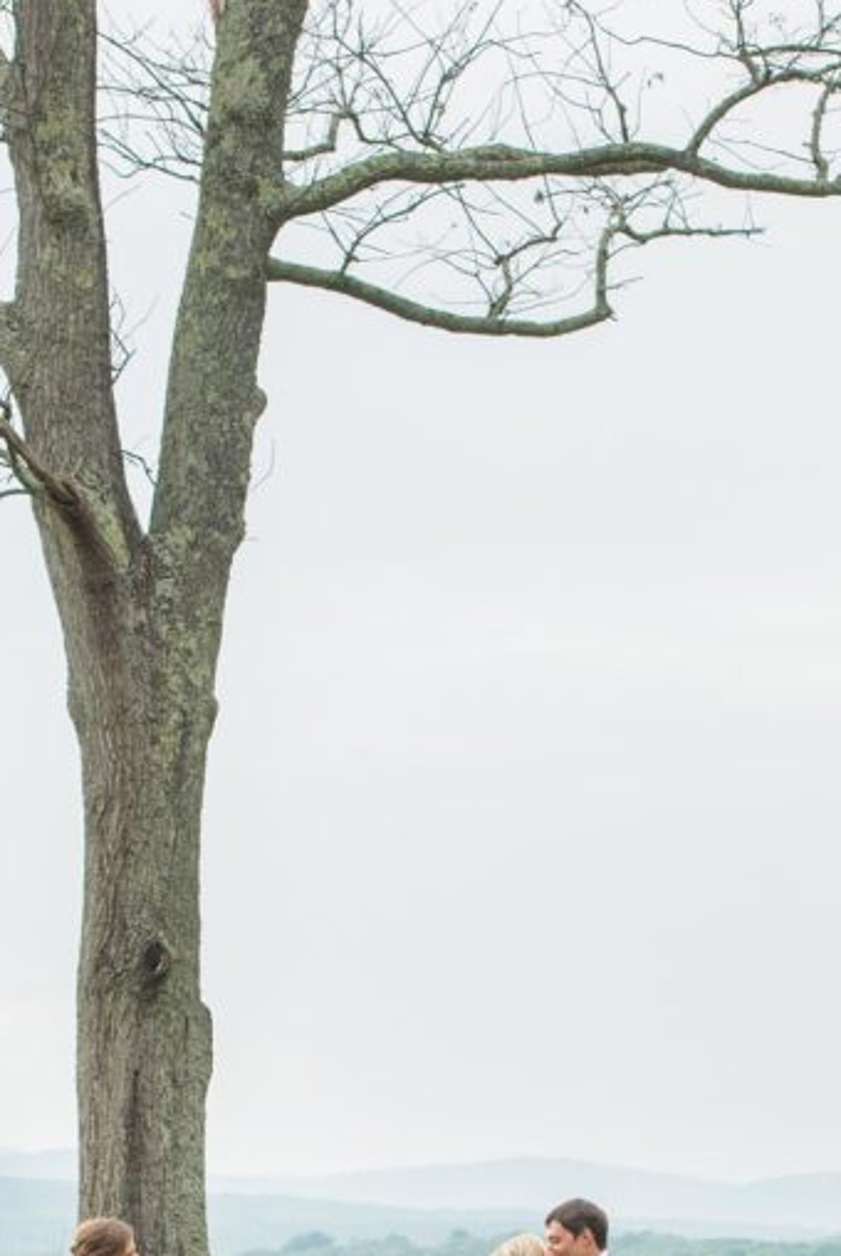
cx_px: 559
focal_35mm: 141
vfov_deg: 14.5
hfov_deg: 9.7
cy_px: 979
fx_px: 4927
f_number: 6.3
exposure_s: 1/640
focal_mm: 70
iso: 500
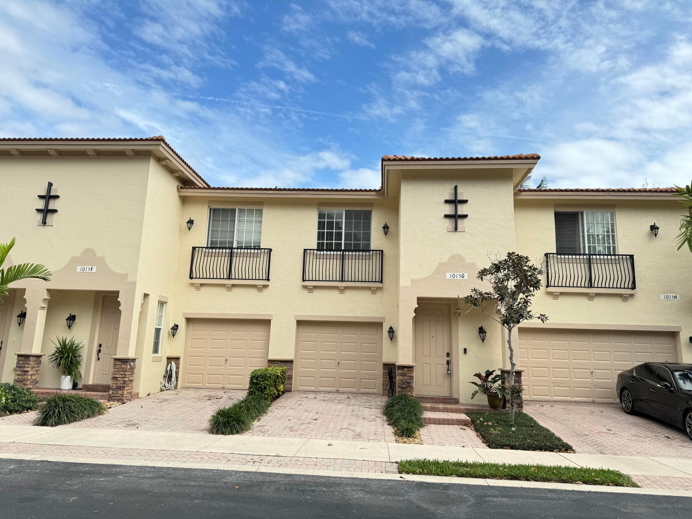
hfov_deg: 71.6
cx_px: 346
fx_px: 480
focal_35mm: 24
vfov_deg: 56.8
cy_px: 260
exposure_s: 1/2252
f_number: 1.78
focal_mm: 6.86
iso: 80
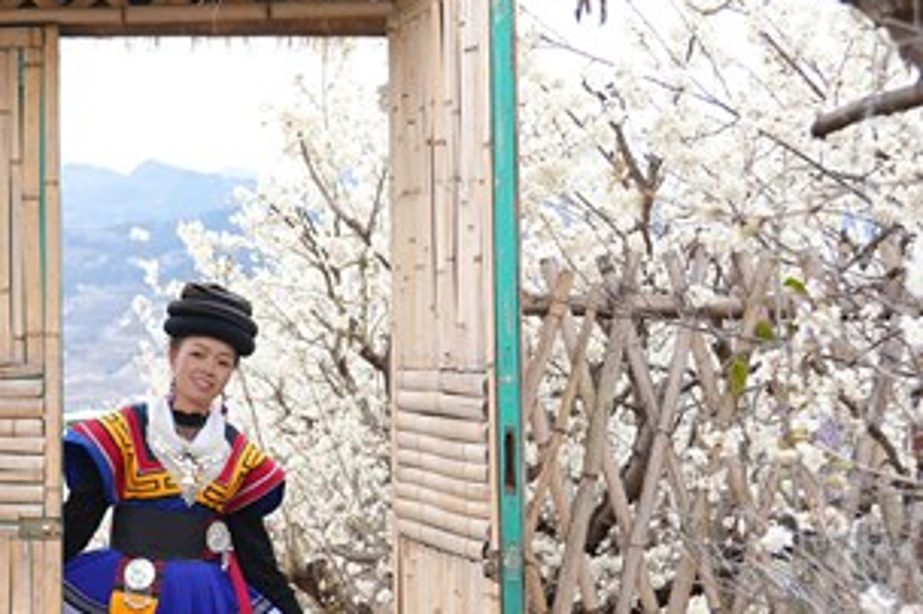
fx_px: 2023
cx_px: 137
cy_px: 330
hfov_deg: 25.1
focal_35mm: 79
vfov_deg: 17.2
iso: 320
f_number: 4
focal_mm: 30
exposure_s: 1/400
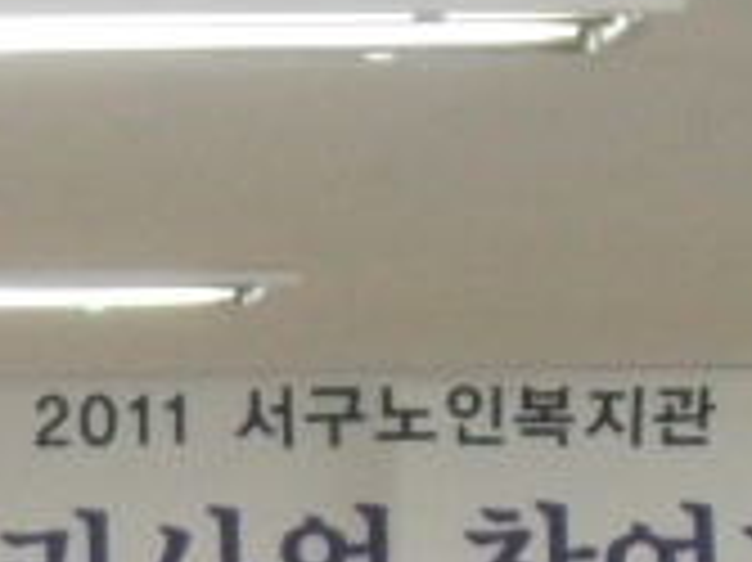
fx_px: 6664
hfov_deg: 6.4
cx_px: -401
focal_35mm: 307
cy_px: 1367
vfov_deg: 4.7
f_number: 3.3
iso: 160
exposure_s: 1/45
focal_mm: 8.8
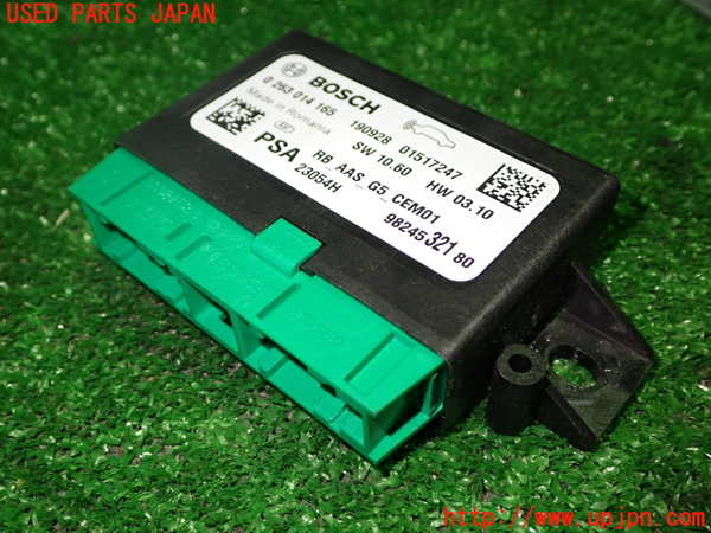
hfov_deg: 51.4
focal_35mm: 36
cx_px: 356
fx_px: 739
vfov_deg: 39.7
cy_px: 266
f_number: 2.5
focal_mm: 6.37
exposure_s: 1/40
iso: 250
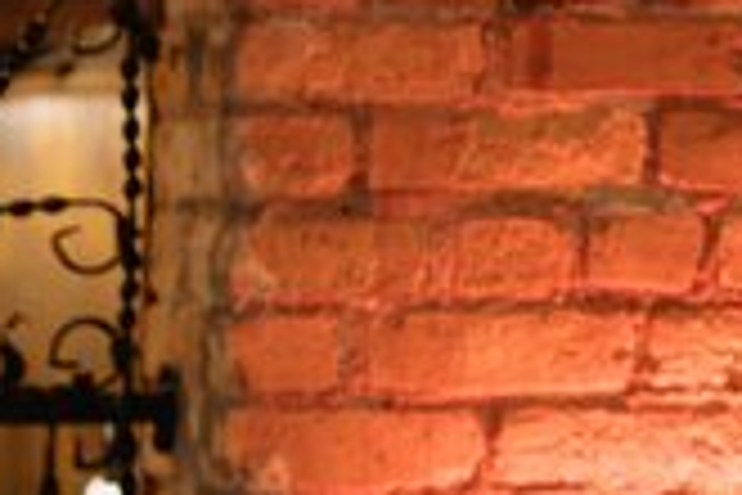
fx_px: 3504
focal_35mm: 170
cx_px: -886
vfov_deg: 8.0
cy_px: 587
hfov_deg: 10.7
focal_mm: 35
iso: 1250
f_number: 1.4
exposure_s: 1/100
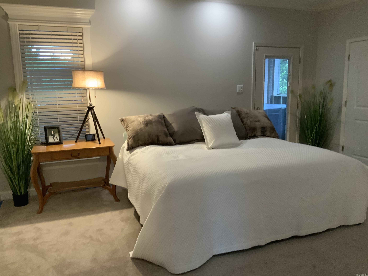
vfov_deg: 48.2
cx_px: 184
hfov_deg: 61.7
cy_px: 138
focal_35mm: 29
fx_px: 308
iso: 250
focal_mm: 3
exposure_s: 1/40
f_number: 1.8
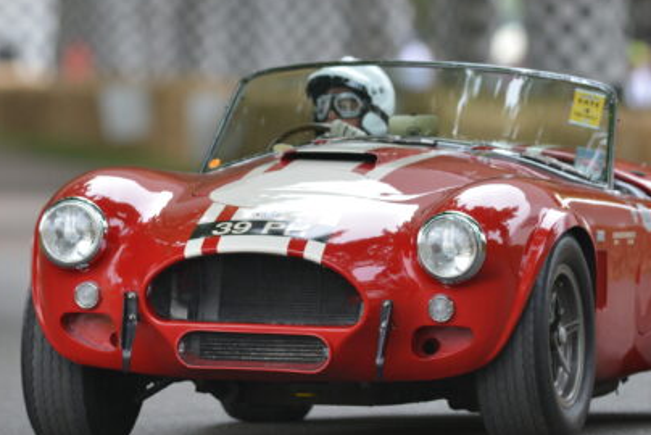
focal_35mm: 594
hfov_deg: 3.5
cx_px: 264
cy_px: 111
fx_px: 10749
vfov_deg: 2.3
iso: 800
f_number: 2.8
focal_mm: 300
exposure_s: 1/1600
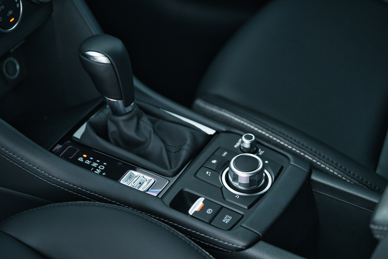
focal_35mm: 90
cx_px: 194
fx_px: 970
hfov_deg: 22.6
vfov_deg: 15.2
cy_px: 130
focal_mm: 90
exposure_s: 1/125
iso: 1000
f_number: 3.2
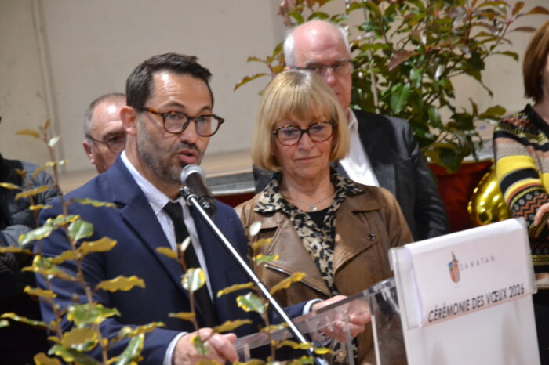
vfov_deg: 8.7
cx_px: 274
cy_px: 182
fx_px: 2401
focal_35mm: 158
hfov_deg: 13.0
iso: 3200
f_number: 5.6
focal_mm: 105
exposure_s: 1/30
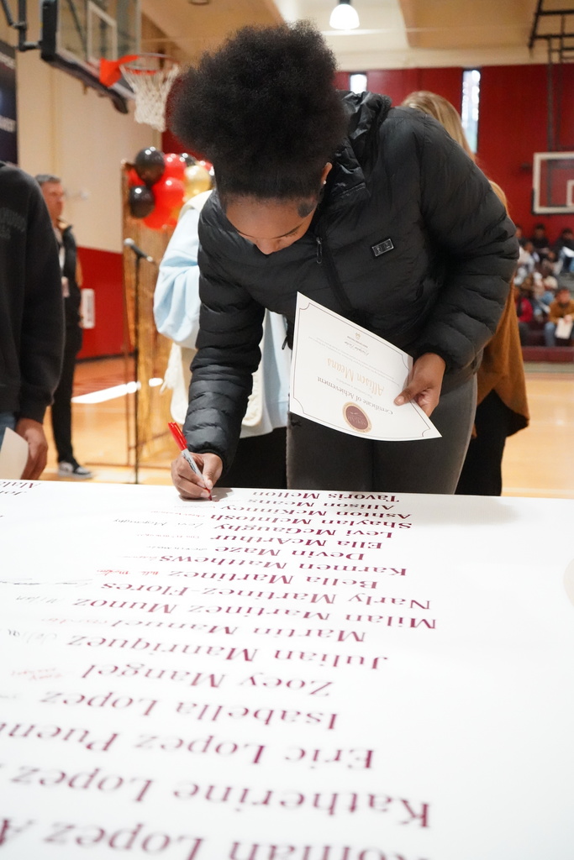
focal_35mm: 39
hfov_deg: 34.2
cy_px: 430
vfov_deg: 49.5
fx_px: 932
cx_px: 287
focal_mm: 39
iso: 32000
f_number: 4
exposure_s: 1/1000
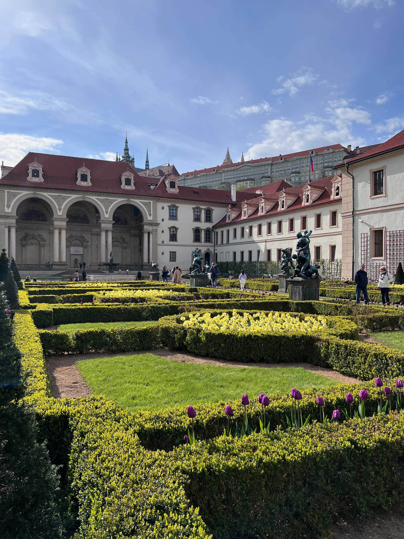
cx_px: 202
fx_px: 405
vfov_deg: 67.3
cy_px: 270
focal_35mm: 26
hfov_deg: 53.1
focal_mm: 5.7
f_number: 1.5
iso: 50
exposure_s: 1/5587
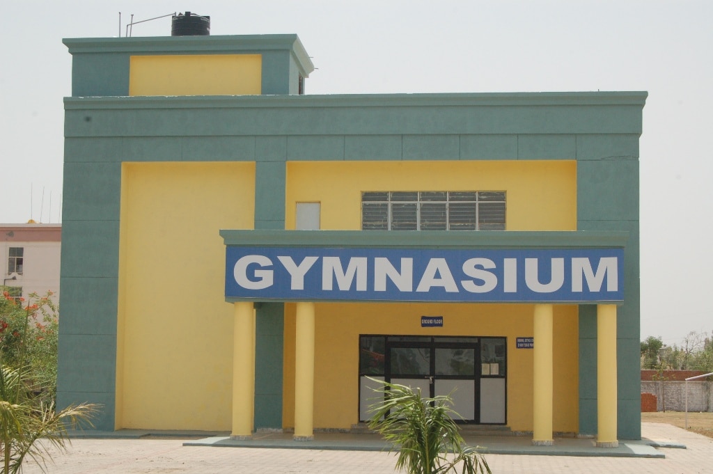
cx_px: 356
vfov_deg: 19.7
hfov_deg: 29.3
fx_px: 1365
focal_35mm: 69
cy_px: 237
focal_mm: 46
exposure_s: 1/640
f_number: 13
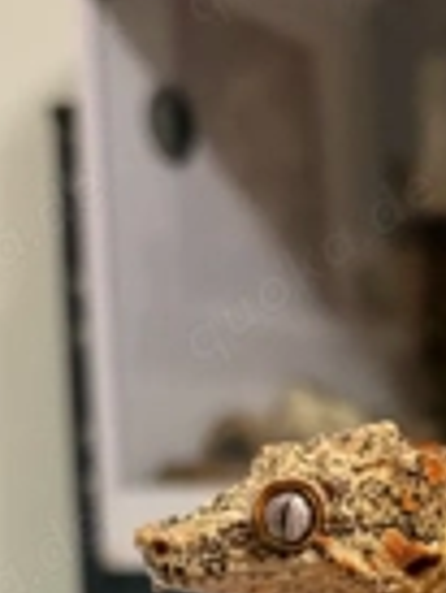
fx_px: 1304
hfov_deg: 19.1
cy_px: 649
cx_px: 403
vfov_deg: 24.0
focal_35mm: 76
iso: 320
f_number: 1.6
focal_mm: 5.96
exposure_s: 1/50
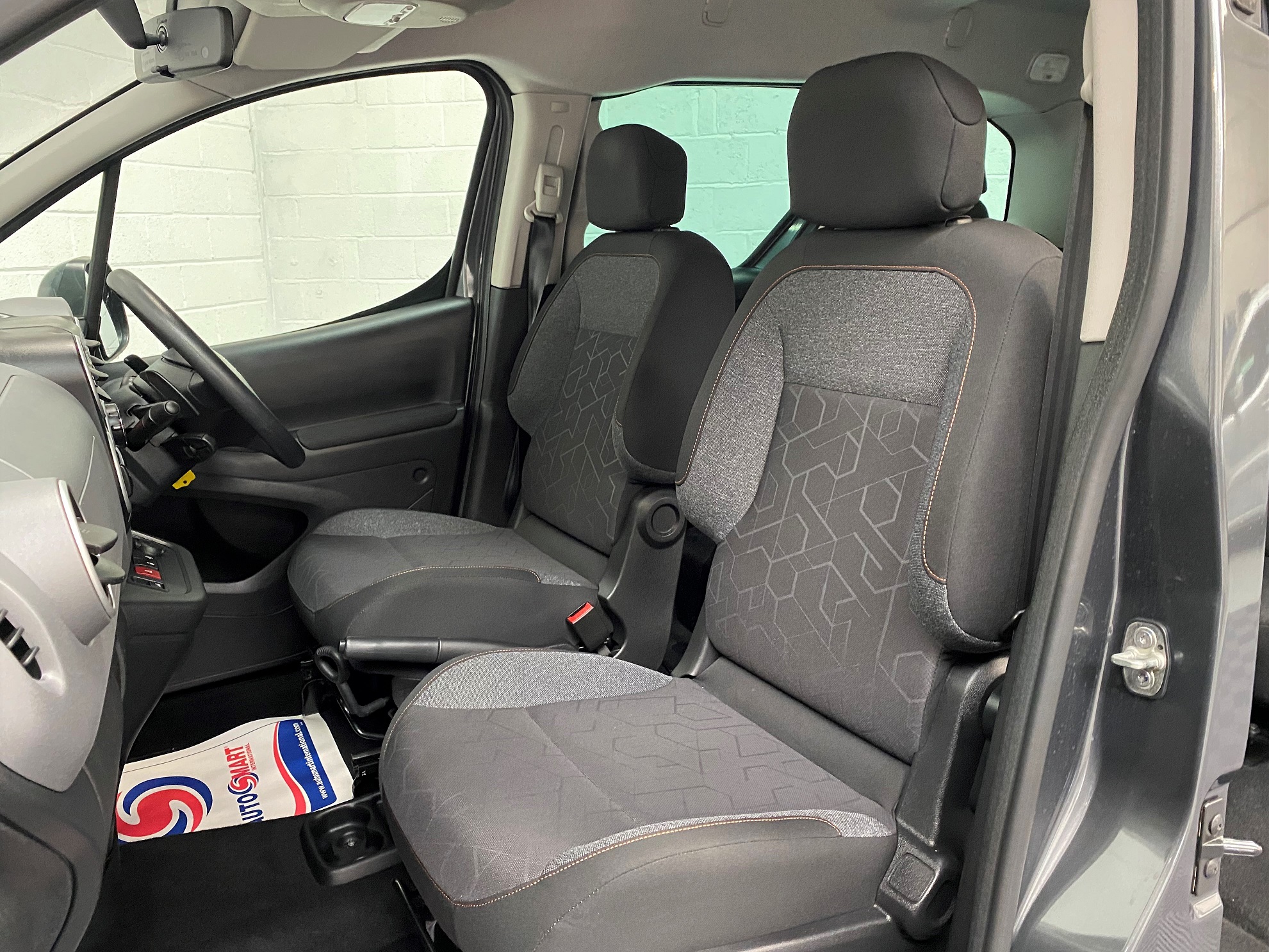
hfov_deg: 67.3
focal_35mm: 26
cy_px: 476
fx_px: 953
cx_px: 634
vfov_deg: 53.1
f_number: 1.8
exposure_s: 1/33
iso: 400
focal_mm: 4.25
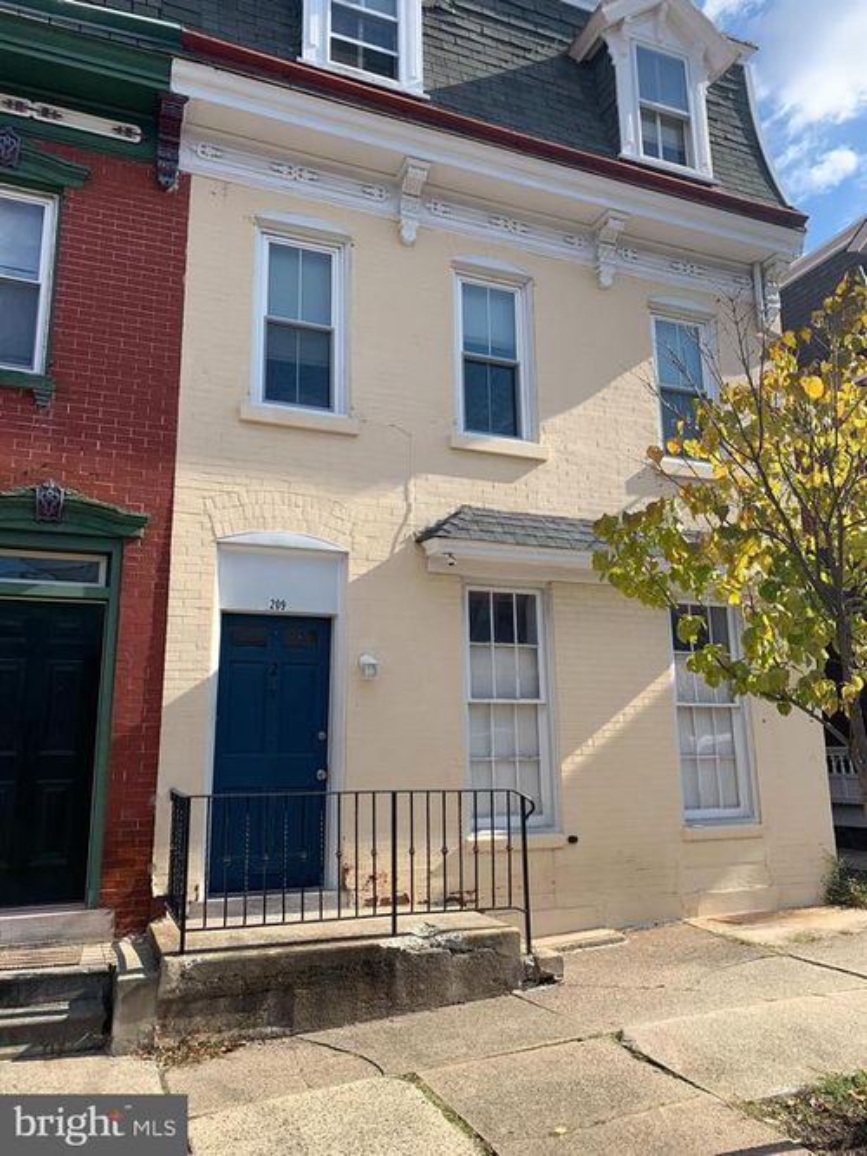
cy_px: 578
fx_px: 869
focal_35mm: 26
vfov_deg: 67.3
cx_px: 434
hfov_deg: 53.0
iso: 25
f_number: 1.8
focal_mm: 4.25
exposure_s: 1/1368
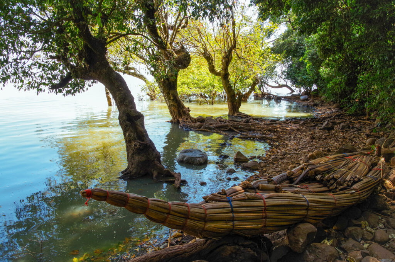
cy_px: 131
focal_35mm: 27
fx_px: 296
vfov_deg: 47.7
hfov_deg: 67.5
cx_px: 198
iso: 400
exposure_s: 1/60
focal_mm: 18
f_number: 11
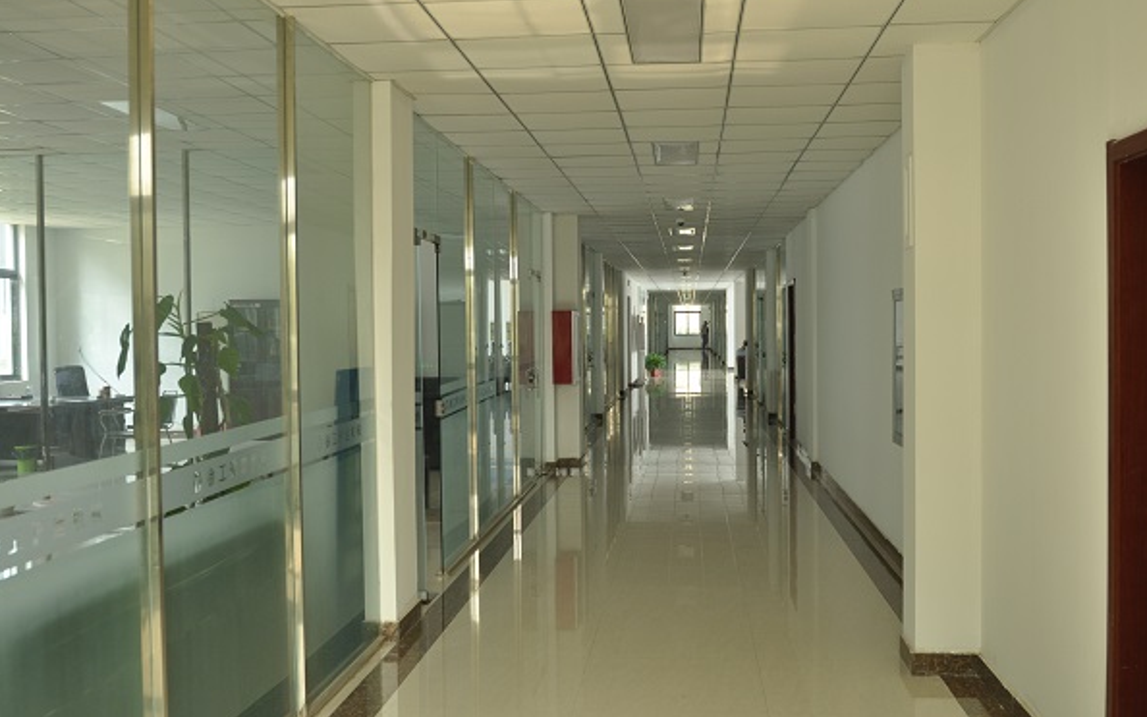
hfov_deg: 52.8
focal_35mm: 37
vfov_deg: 34.4
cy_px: 363
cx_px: 574
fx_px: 1156
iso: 400
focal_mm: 24
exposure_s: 1/80
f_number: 2.8
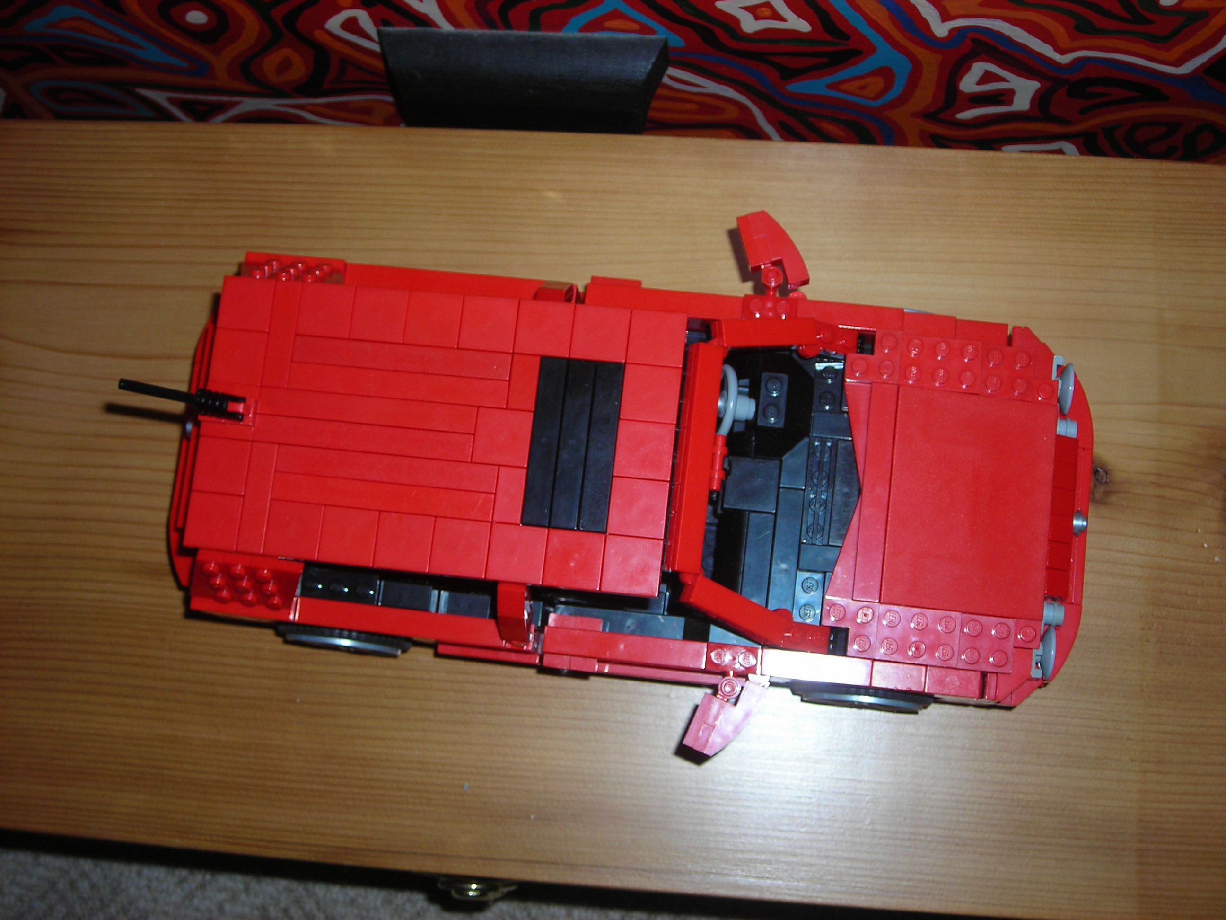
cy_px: 460
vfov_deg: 30.9
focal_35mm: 47
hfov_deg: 40.4
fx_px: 1665
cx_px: 613
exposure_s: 1/60.1
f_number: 3.4
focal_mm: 7.8
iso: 50
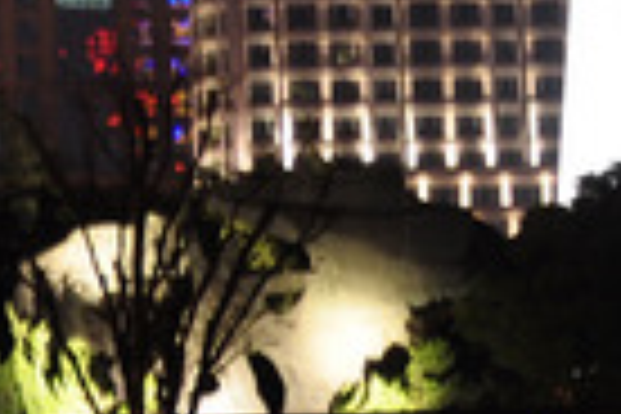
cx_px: -220
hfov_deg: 7.5
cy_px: -261
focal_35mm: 273
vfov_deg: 5.0
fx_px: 4709
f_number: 4.2
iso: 200
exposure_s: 1/1.6
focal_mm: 28
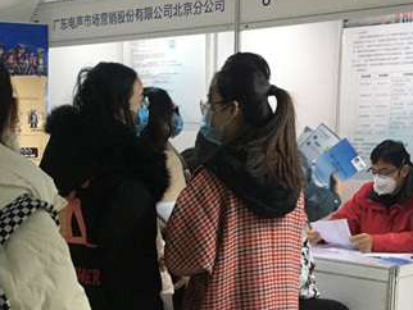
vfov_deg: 20.2
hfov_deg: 26.7
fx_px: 860
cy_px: 264
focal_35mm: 72
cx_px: 113
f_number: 2.2
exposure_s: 1/25
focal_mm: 4.15
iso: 200
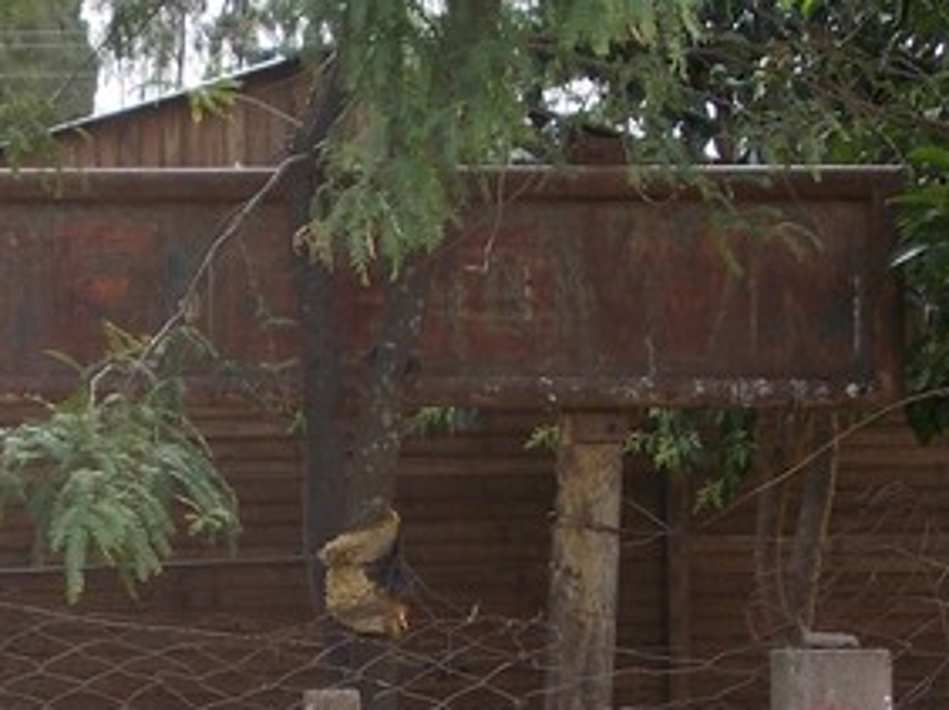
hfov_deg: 16.4
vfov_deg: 12.4
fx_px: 3205
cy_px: 824
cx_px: -87
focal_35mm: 117
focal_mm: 6.1
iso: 80
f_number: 3.3
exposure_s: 1/200
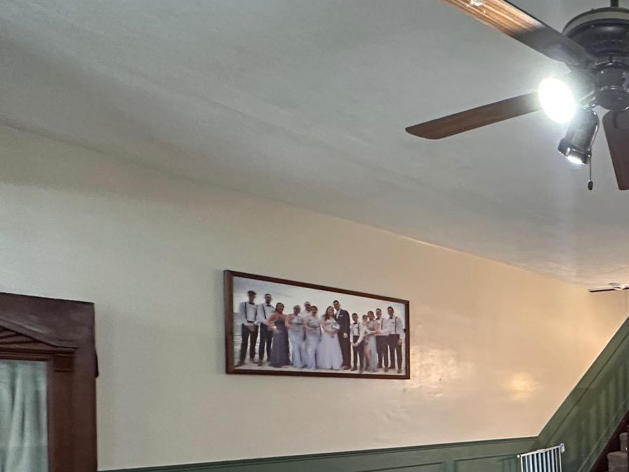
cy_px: 414
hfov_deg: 45.7
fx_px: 581
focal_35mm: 32
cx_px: 657
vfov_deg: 41.1
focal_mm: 2.22
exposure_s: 1/60
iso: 640
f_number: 2.2
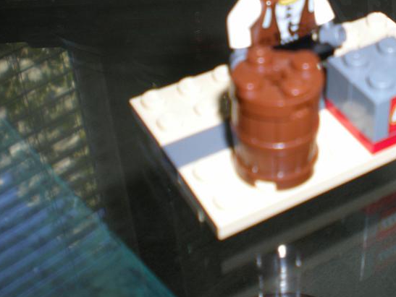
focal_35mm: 64
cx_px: 327
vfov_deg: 22.7
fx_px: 733
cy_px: 76
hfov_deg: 29.4
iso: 64
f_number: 3.1
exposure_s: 1/60
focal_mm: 6.3
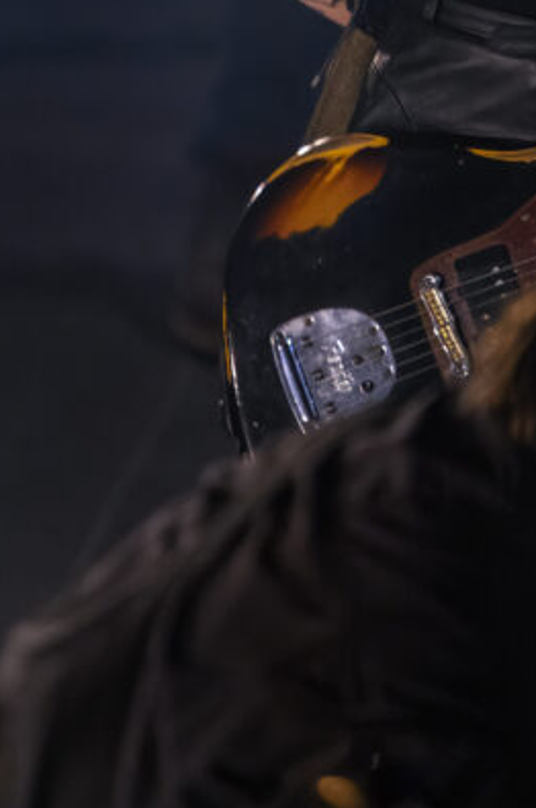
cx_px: 641
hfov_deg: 2.6
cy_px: -170
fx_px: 11631
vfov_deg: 4.0
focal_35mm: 519
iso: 2500
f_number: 2.8
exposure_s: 1/320
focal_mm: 200
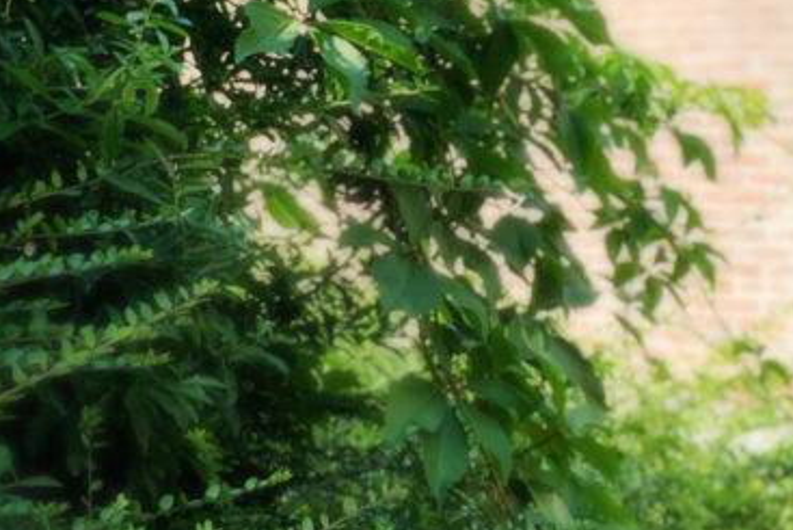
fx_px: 3327
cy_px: 435
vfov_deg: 9.1
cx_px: 1087
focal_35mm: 151
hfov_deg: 13.0
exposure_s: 1/153
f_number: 2.4
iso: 16
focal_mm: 6
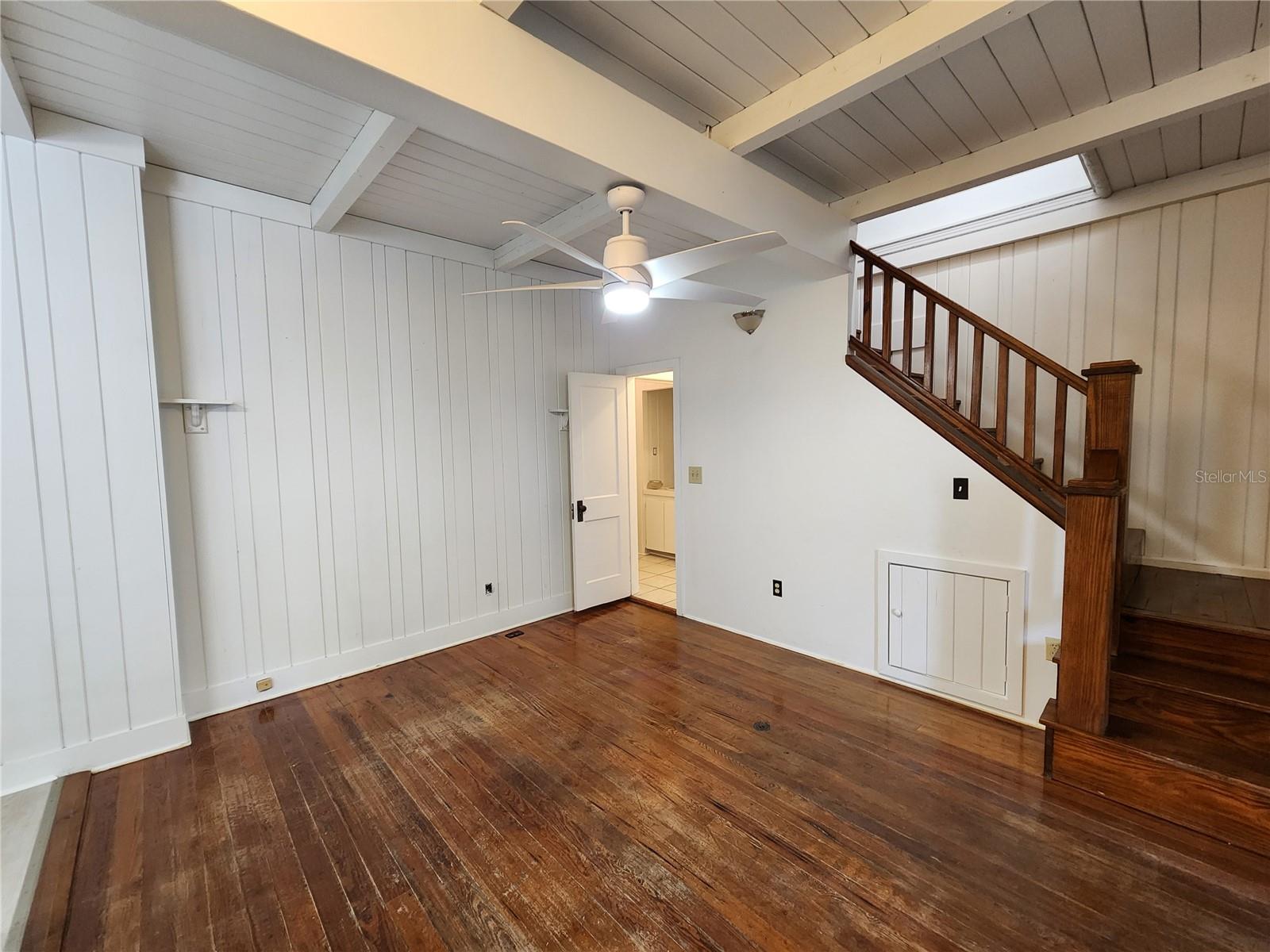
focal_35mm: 13
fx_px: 477
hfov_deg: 106.2
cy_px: 476
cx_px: 635
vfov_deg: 89.9
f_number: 2.2
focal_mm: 2.2
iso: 320
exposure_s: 1/40
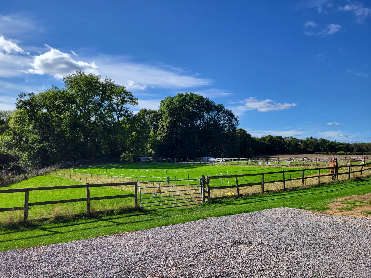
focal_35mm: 26
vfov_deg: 53.1
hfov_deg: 67.3
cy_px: 139
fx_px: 279
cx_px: 186
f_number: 1.8
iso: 40
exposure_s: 1/2222
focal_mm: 5.4
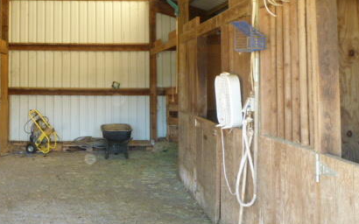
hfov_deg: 40.5
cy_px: 60
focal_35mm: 48
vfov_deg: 26.5
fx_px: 469
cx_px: 85
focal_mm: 5.2
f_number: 3.3
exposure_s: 1/30
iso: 320
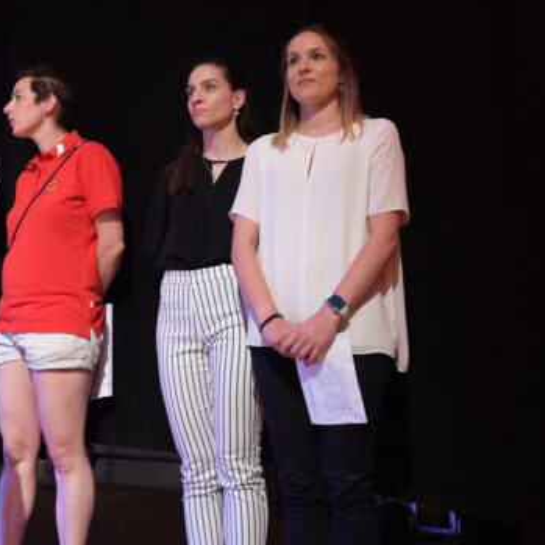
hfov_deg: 42.7
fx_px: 677
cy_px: 333
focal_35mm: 38
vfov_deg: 43.6
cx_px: 148
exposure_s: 1/100
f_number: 2.8
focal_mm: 24
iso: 3200
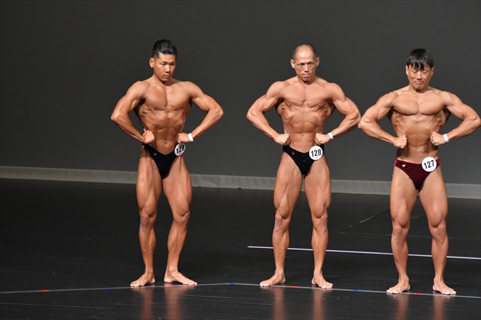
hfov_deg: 6.5
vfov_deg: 4.4
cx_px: 240
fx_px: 4207
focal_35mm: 315
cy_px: 160
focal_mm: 210
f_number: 5.6
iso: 5000
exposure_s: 1/400
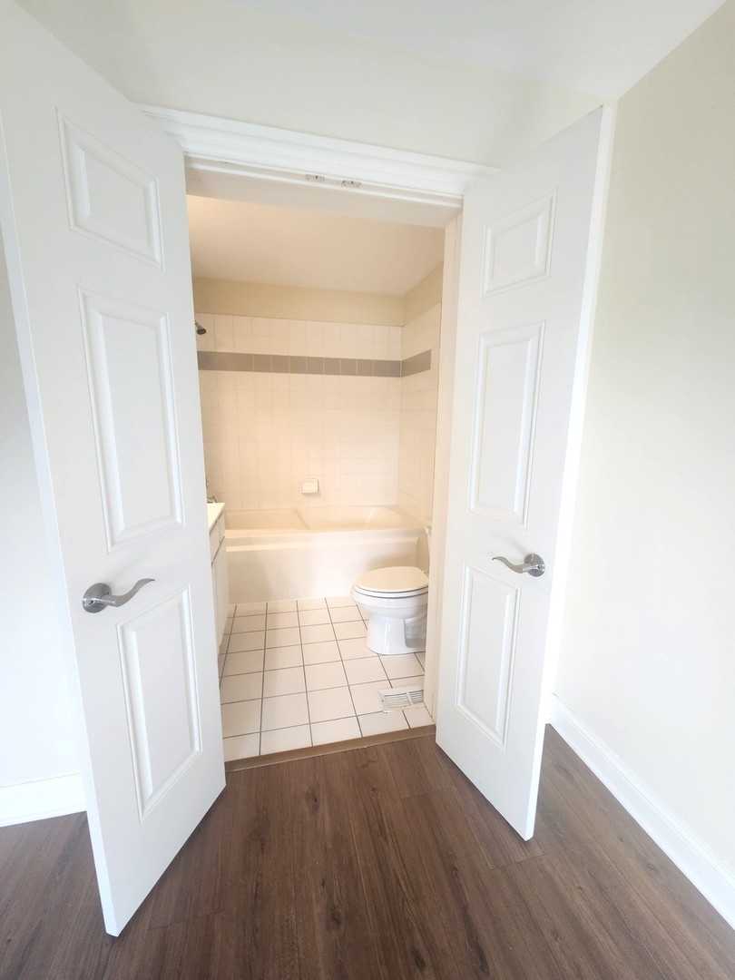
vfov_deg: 106.2
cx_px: 368
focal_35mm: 13
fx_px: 368
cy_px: 490
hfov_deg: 89.9
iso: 125
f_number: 2.2
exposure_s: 1/60
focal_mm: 2.2
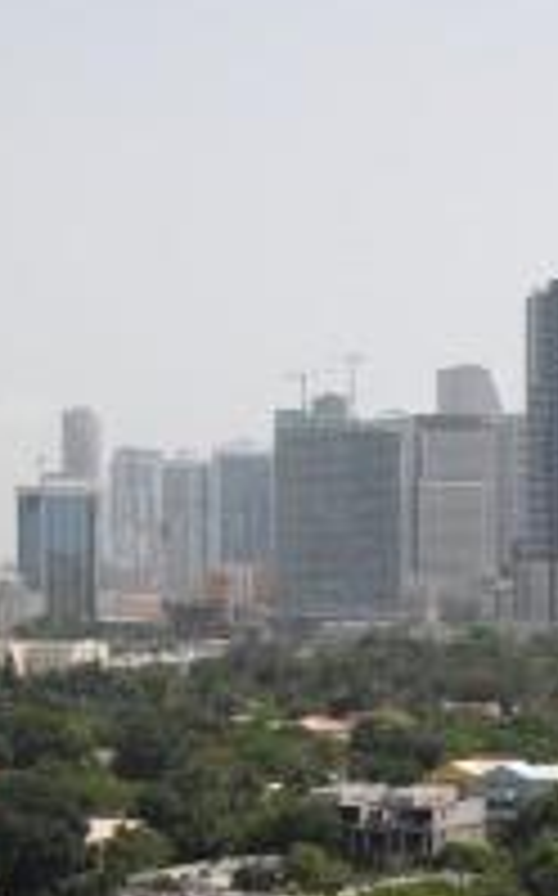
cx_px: 878
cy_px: 693
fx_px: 2999
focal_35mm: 123
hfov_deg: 10.2
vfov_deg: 16.9
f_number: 7.8
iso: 64
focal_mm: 6.3
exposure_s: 1/160
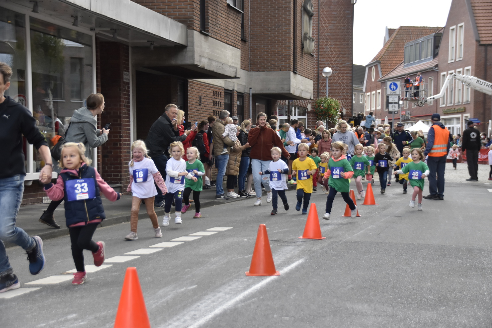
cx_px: 246
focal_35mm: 78
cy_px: 164
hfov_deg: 26.0
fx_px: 1066
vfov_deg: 17.5
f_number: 4.8
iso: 800
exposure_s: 1/800
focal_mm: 52
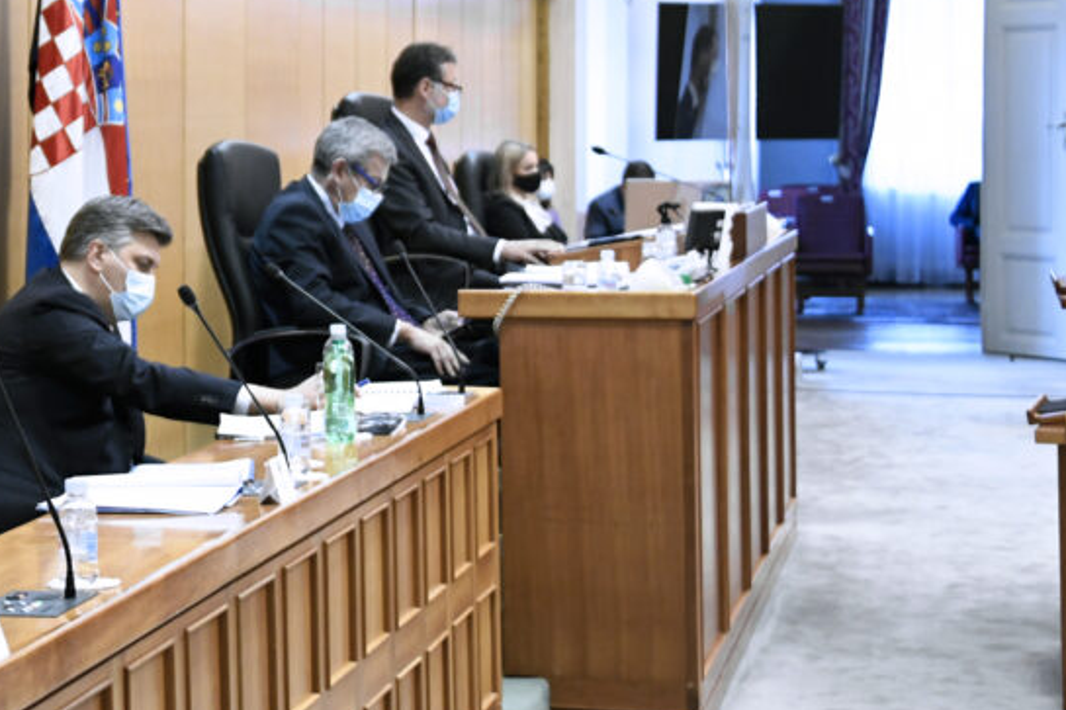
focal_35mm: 94
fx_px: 2782
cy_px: 169
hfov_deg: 21.5
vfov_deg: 14.5
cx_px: 239
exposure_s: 1/200
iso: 4000
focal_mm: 50
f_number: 4.5
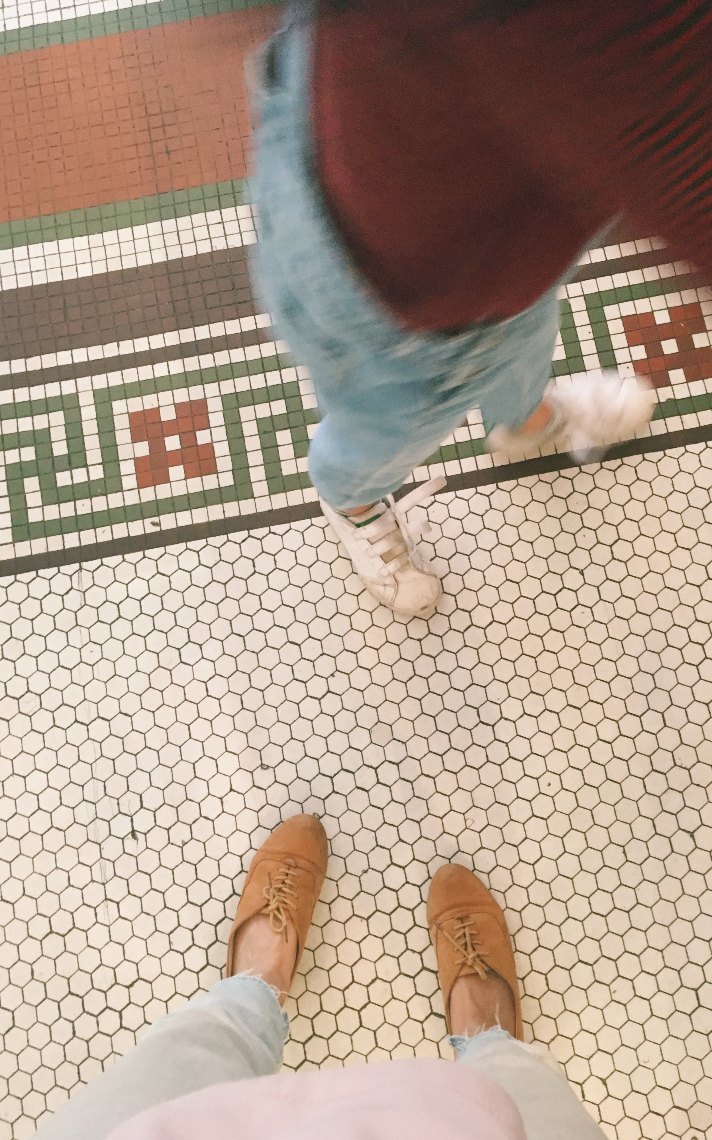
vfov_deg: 61.2
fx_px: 962
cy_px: 569
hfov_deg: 40.6
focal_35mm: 31
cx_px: 385
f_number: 2.2
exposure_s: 1/15
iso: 200
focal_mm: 4.15
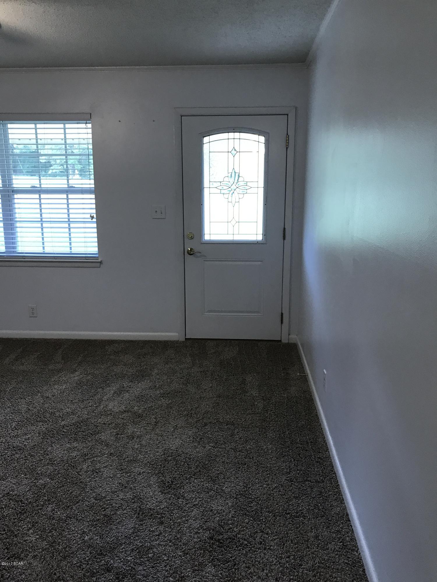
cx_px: 218
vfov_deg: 63.4
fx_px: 471
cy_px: 291
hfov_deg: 49.7
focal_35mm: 28
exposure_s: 1/30
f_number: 1.8
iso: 32
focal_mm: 3.99
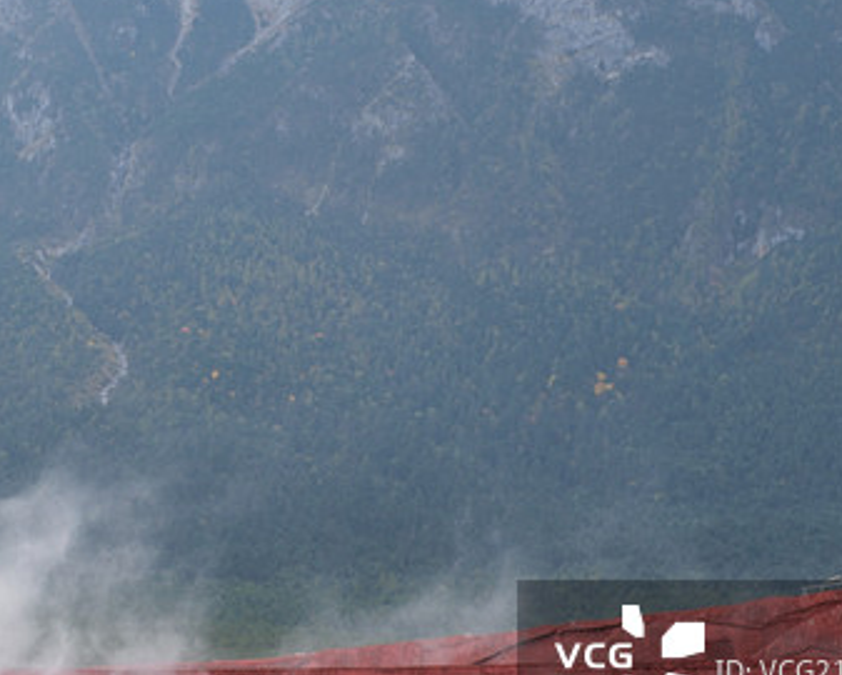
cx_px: 75
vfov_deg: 9.3
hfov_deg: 11.5
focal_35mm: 167
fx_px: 4164
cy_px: 351
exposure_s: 1/250
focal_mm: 50
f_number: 4.5
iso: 125
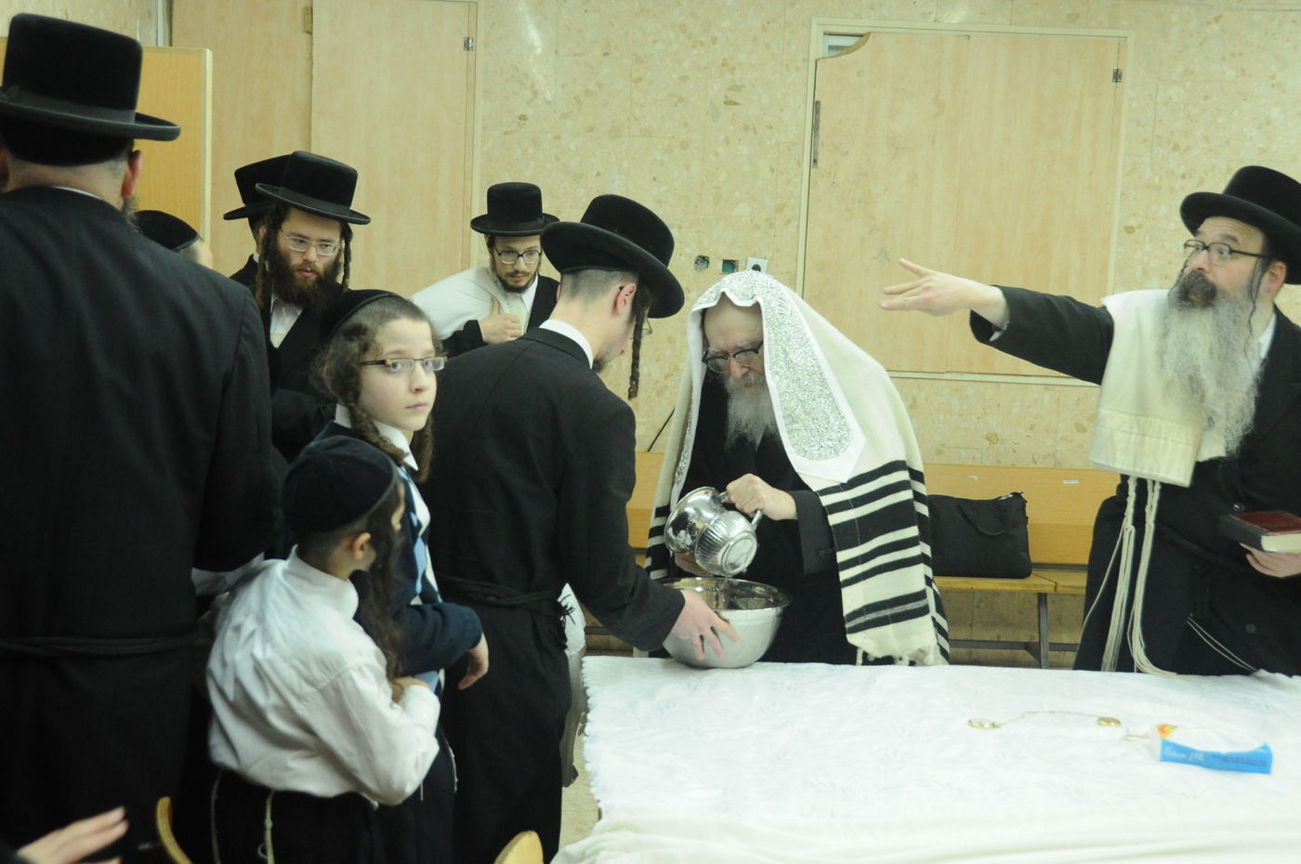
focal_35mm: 42
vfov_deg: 31.8
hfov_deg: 46.4
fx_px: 1516
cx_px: 650
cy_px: 432
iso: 1600
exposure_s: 1/80
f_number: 5
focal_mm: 28
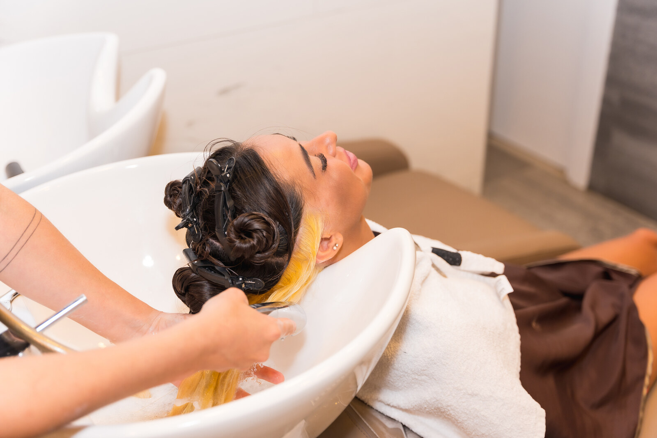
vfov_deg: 29.9
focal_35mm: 45
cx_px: 328
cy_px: 219
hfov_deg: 43.6
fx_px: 821
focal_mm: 45
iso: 500
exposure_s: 1/160
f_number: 2.8
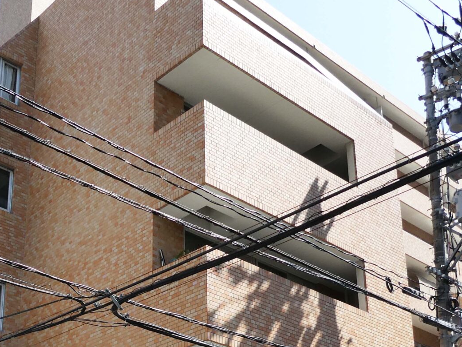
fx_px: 788
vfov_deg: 23.5
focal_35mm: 59
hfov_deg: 32.5
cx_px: 159
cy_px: 365
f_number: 3.3
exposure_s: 1/800
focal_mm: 4.3
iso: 80
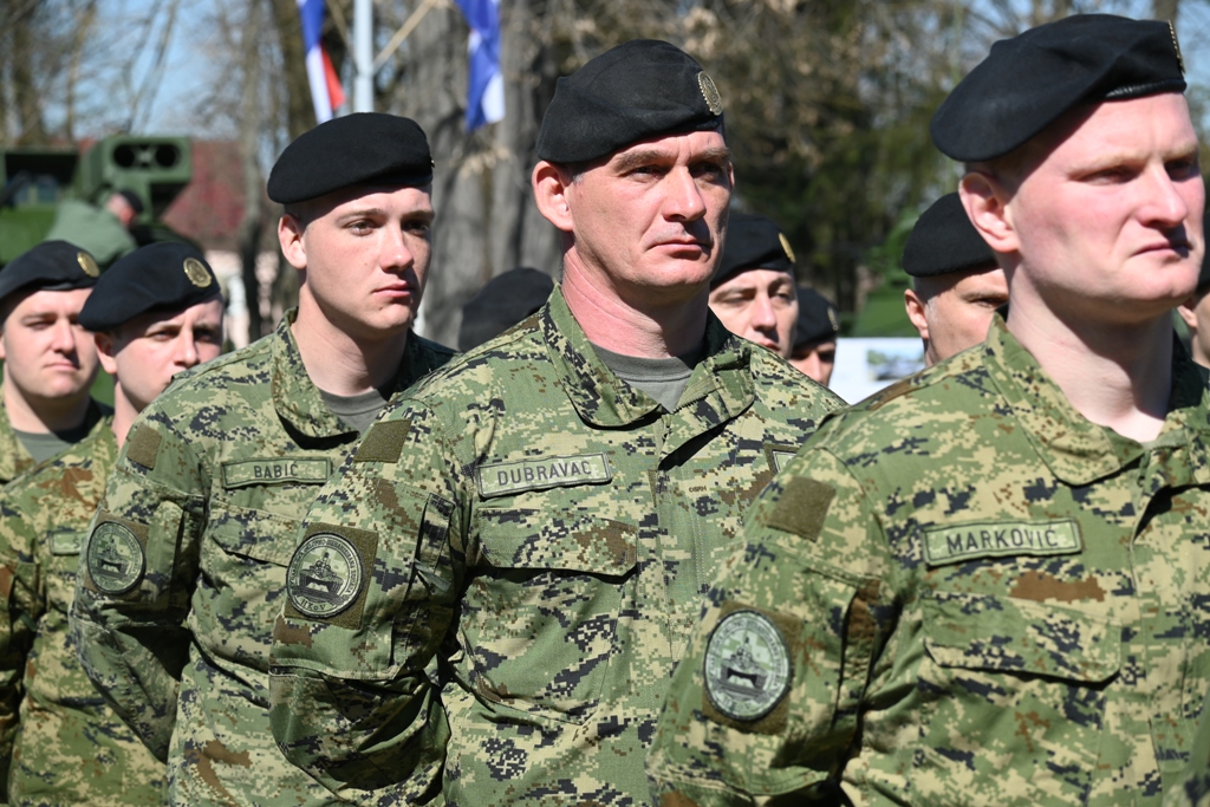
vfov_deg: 11.1
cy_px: 404
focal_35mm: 123
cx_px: 605
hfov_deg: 16.7
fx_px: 4134
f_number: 7.1
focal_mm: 82
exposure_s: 1/400
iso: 100
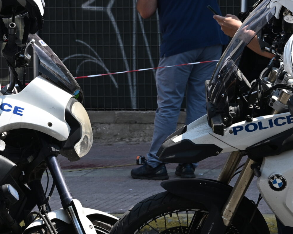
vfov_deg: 10.3
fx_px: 1301
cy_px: 116
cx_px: 132
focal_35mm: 150
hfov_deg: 12.8
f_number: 8
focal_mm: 88
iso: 250
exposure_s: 1/500
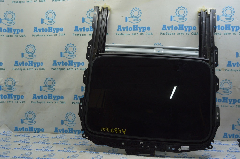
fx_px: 220
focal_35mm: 33
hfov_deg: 57.3
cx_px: 120
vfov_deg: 39.9
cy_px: 80
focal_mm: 22
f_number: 5.6
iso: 400
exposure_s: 1/40
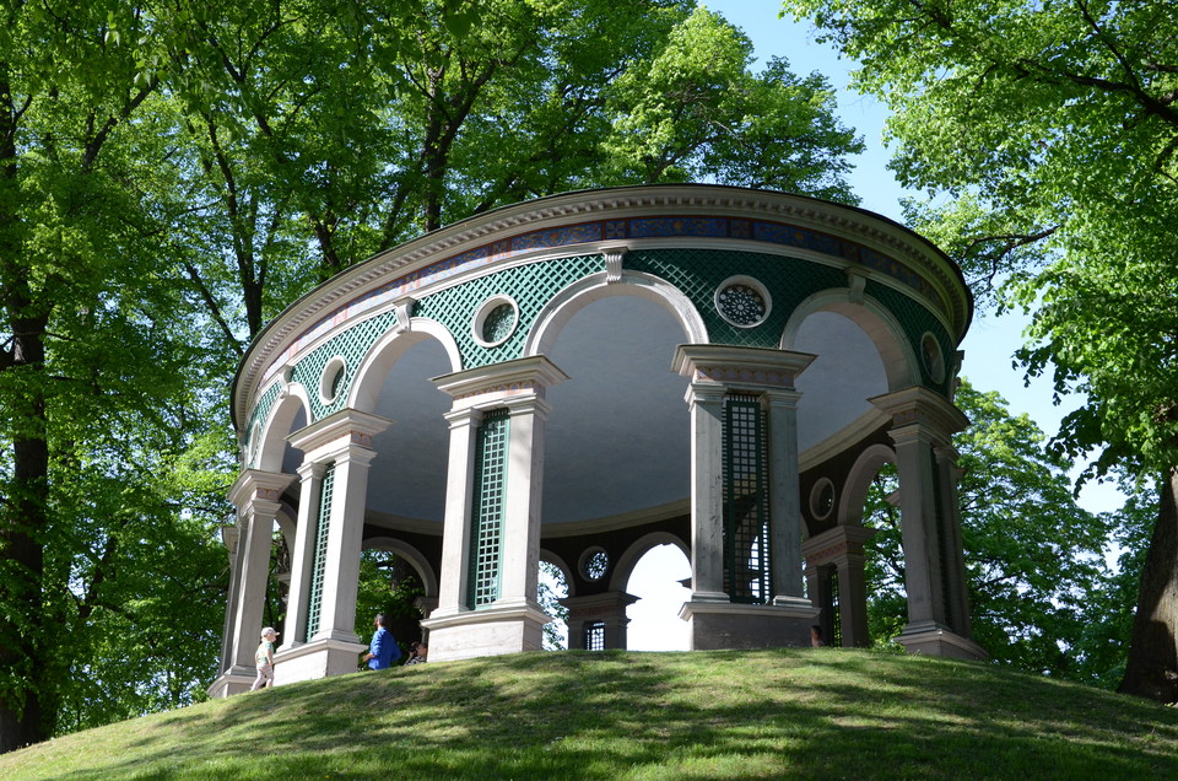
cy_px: 390
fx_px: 1372
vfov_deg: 31.8
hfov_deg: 46.5
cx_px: 589
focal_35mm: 42
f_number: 6.3
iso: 800
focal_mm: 28
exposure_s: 1/640
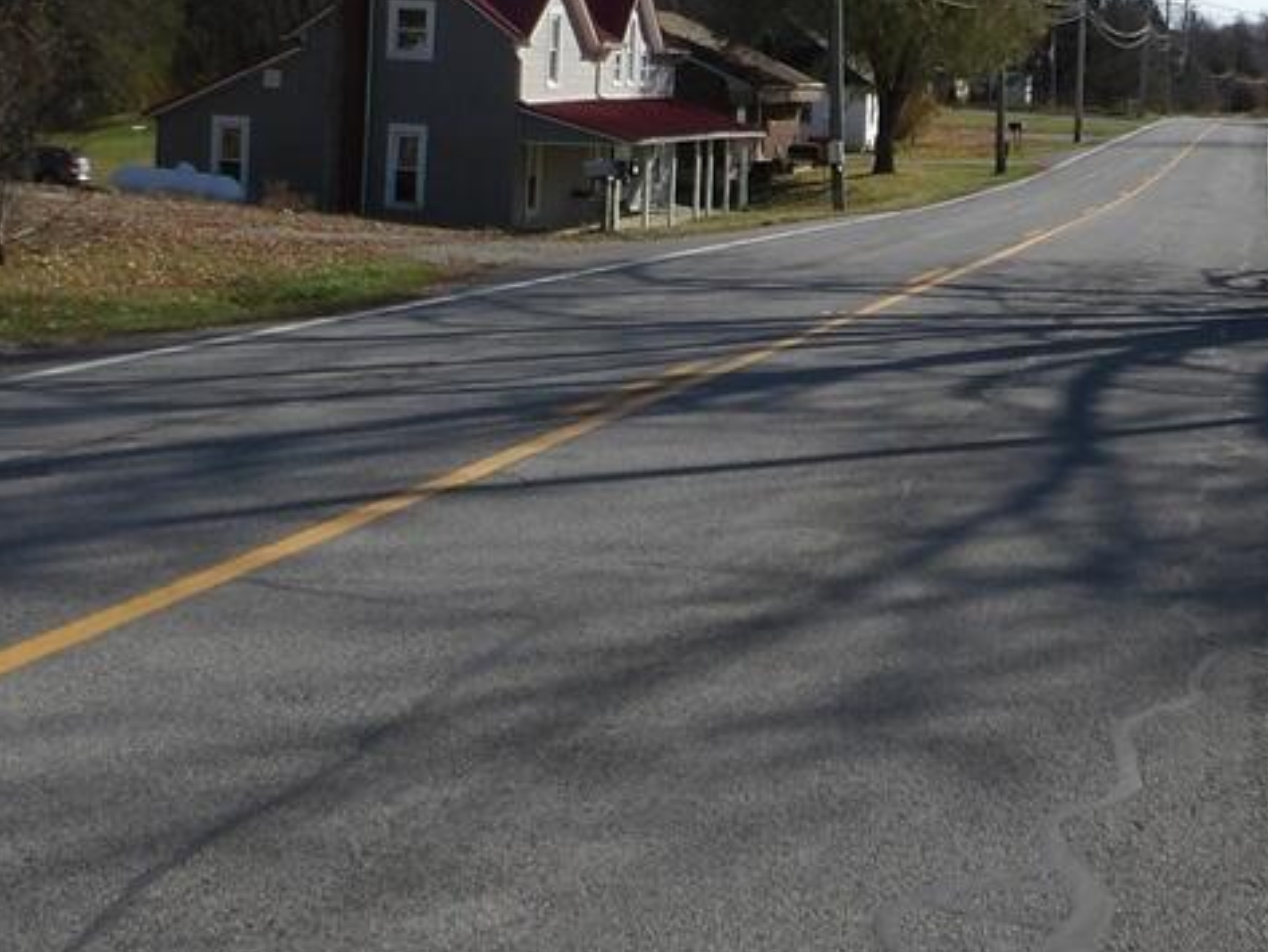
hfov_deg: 30.5
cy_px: 88
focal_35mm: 63
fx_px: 2308
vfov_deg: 22.7
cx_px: 858
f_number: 4.1
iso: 100
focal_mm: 4.2
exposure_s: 1/872
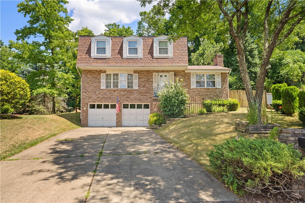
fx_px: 203
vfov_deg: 53.1
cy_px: 102
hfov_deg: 73.7
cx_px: 152
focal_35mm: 24
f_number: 9
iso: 2000
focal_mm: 24
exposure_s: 1/2500
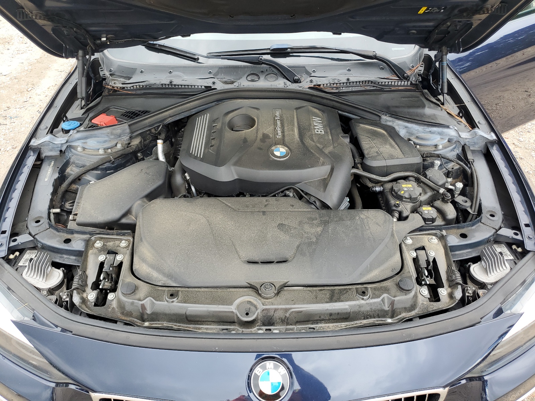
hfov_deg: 67.3
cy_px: 200
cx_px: 268
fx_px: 402
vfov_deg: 53.1
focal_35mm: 26
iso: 50
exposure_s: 1/294
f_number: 1.5
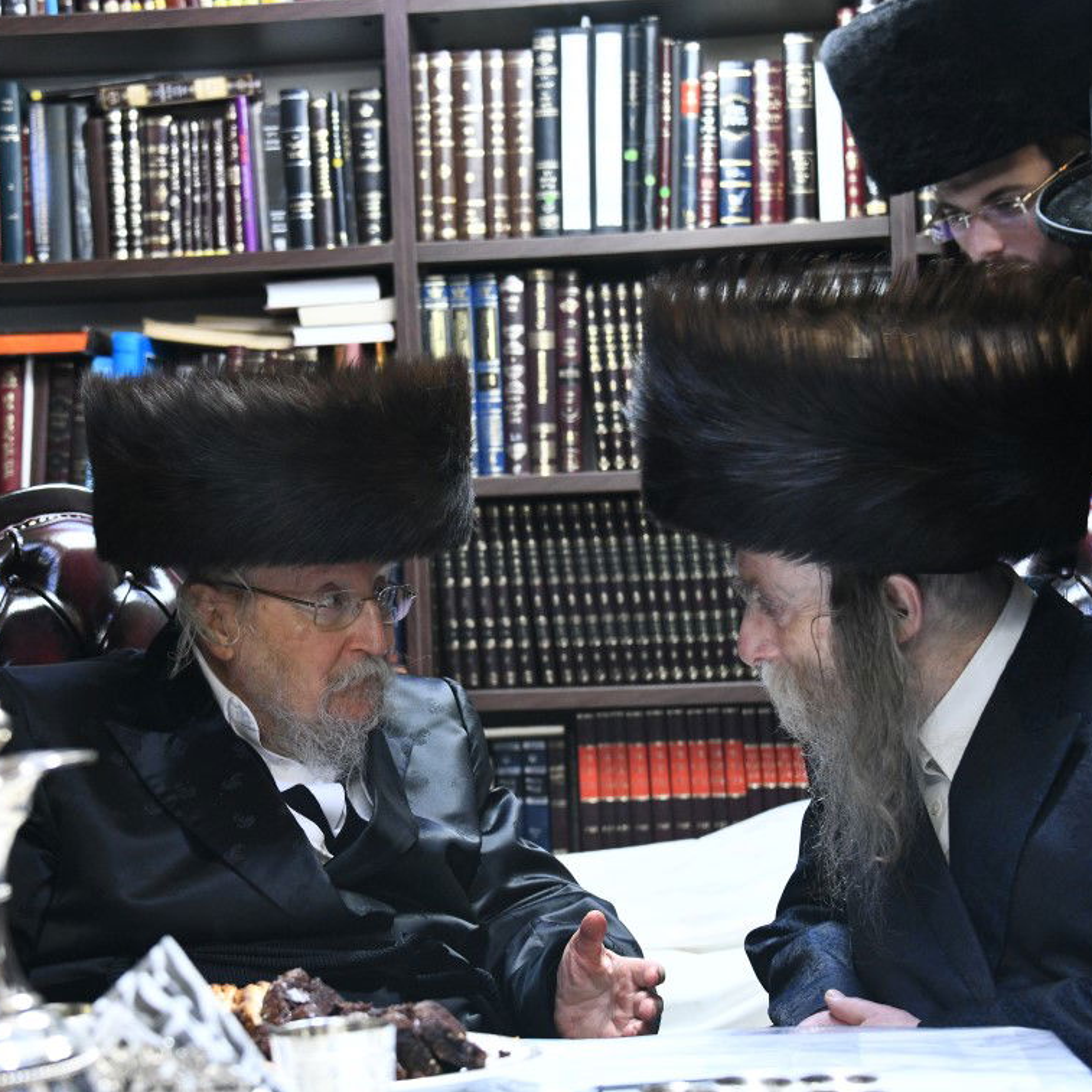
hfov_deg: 23.1
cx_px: 512
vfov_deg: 23.1
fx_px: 2677
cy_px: 551
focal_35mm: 75
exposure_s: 1/50
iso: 3200
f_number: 5
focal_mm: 58
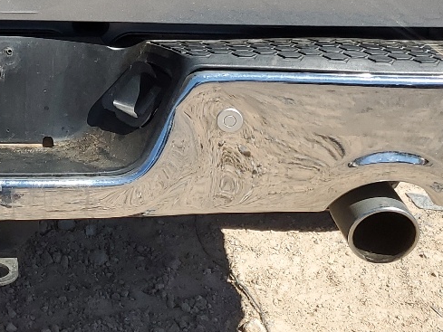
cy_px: -144
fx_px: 1088
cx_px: -43
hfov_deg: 21.8
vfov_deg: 16.1
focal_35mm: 85
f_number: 1.5
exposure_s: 1/3333
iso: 50
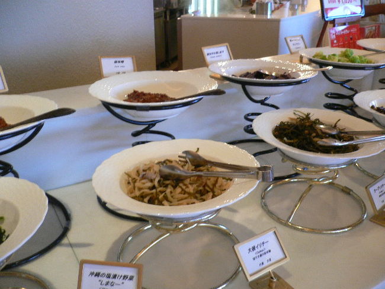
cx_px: 192
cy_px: 144
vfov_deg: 40.7
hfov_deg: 52.6
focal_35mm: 35
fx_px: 389
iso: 200
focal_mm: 5.8
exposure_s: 1/15
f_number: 2.8
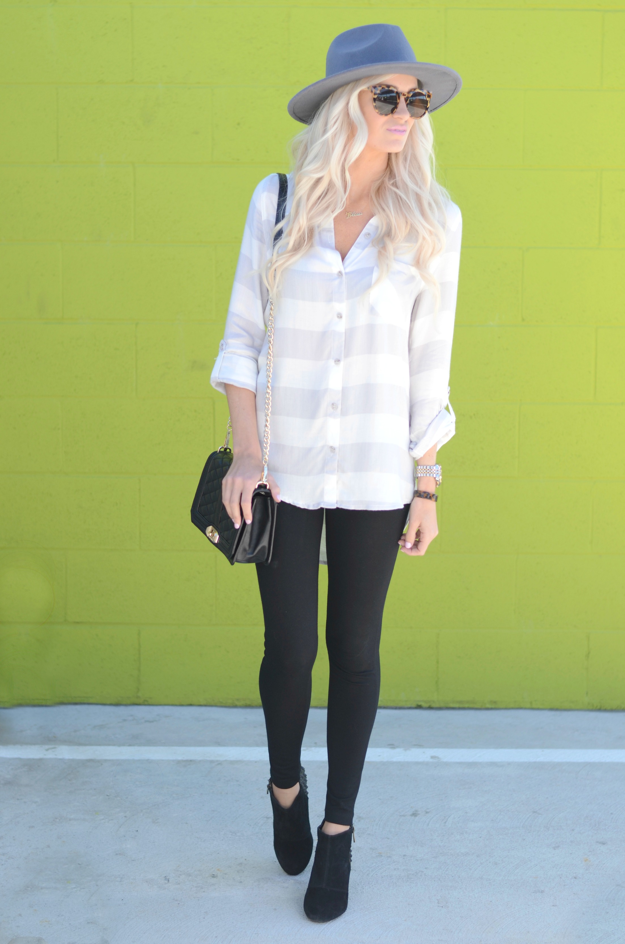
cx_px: 312
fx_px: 1962
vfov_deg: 27.0
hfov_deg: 18.1
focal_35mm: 75
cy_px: 472
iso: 200
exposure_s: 1/1250
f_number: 2.5
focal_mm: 50
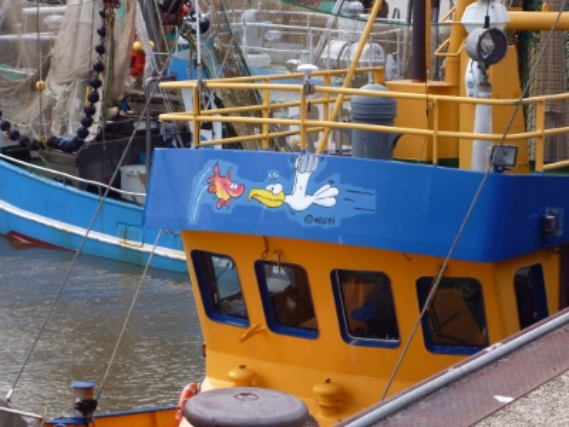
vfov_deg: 13.2
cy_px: 214
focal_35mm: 112
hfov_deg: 17.6
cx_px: 284
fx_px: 1841
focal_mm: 20
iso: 100
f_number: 6.5
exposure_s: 1/125
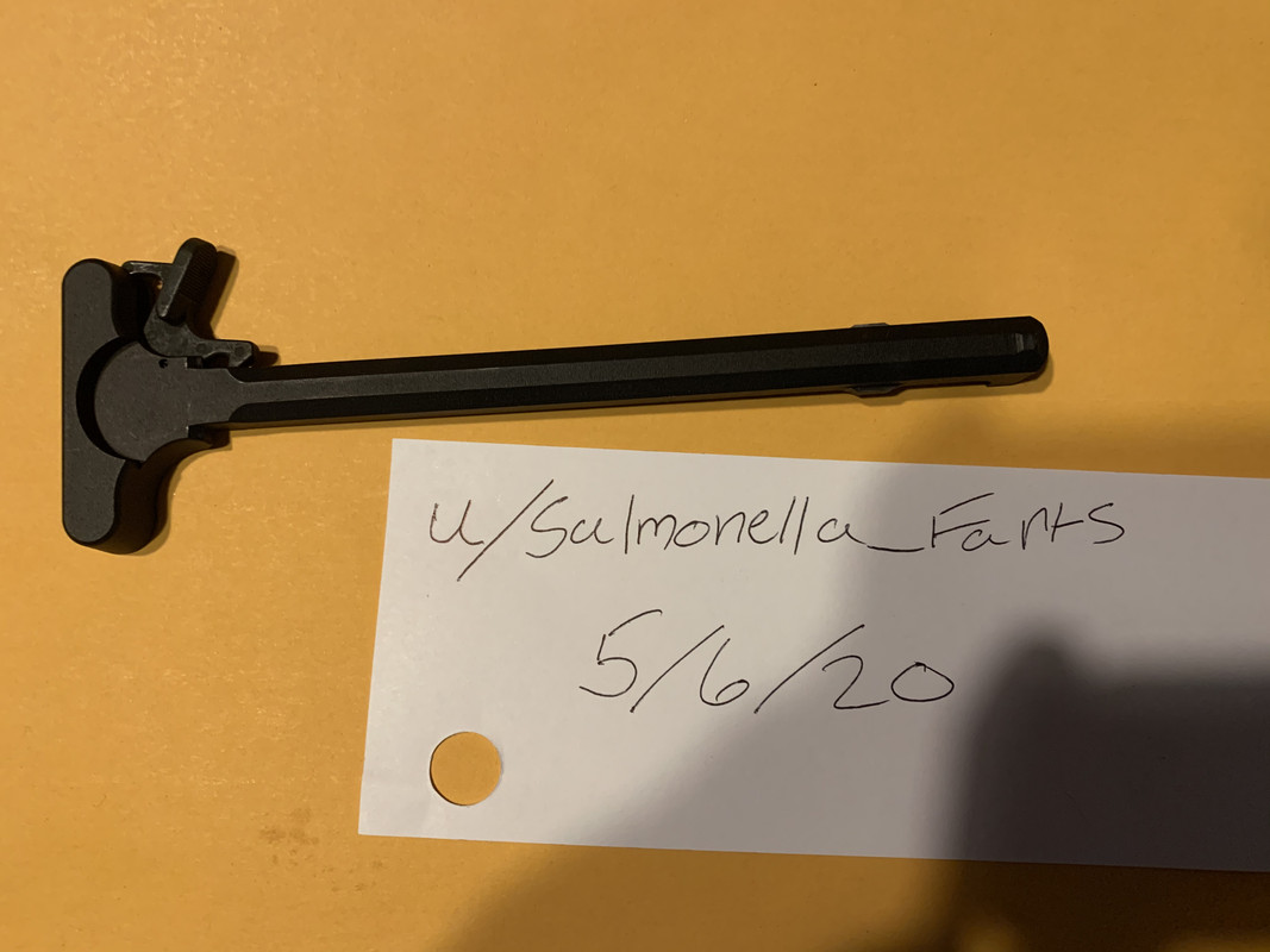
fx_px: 954
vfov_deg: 53.1
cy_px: 476
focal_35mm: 26
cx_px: 635
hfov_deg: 67.3
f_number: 1.8
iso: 200
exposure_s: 1/60
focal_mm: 4.25
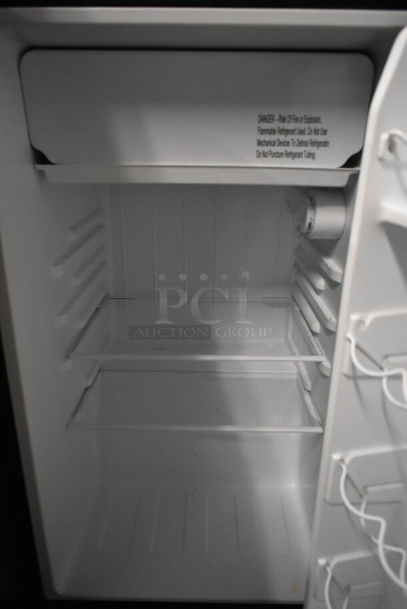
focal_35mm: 27
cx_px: 204
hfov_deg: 48.0
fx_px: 457
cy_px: 304
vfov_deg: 67.3
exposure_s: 1/125
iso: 3600
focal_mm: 18
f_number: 3.5
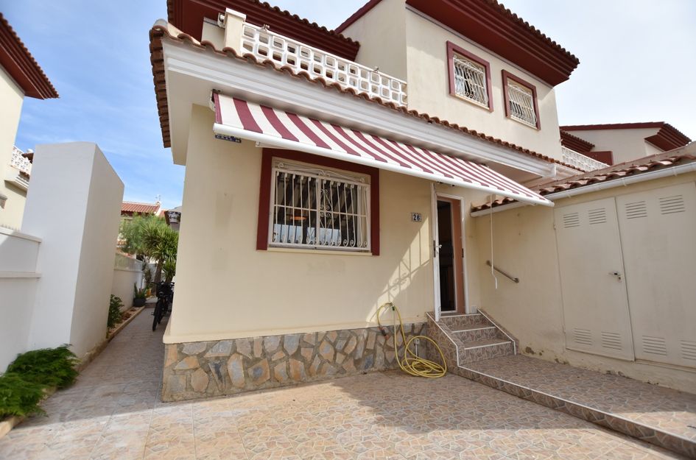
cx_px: 348
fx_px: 289
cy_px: 230
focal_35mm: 15
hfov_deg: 100.5
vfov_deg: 77.0
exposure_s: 1/1600
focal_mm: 10
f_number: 4.5
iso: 200
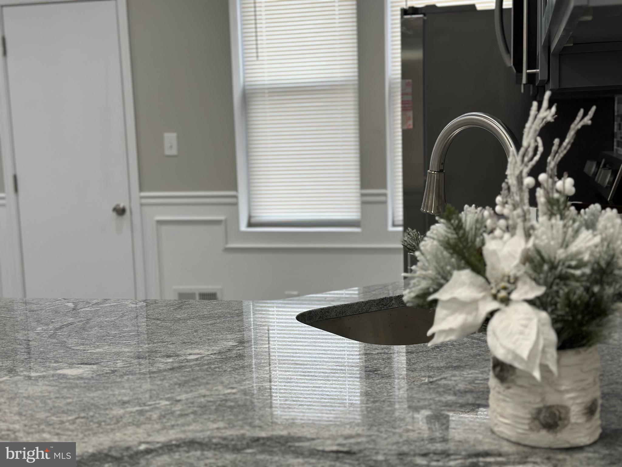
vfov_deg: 30.3
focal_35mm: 48
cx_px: 311
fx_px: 862
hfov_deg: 39.7
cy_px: 234
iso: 100
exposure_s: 1/120
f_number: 1.78
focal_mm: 6.86
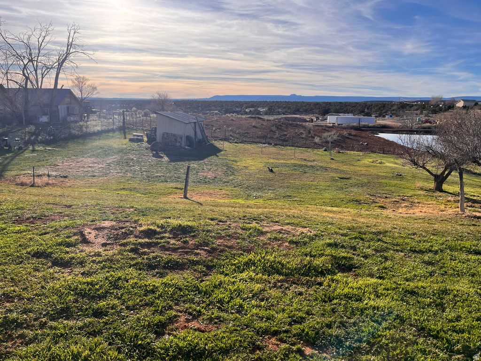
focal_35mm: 26
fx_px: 361
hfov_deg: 67.3
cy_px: 180
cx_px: 240
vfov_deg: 53.1
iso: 50
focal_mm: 5.1
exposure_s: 1/4484
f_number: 1.6
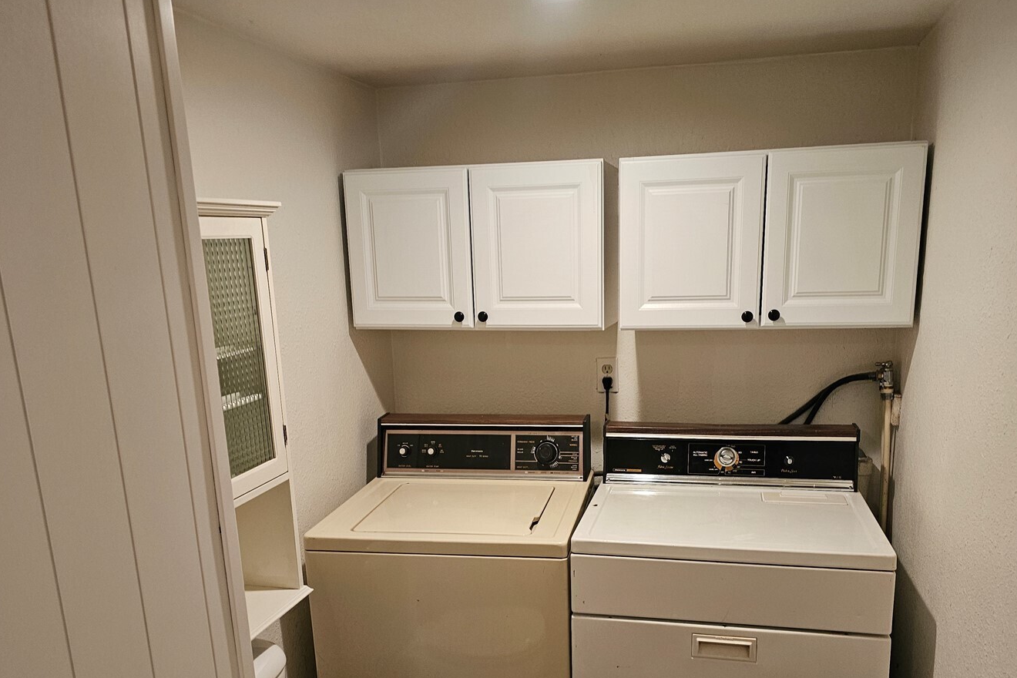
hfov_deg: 63.6
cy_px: 441
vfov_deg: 44.4
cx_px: 547
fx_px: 819
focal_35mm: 29
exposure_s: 1/120
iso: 320
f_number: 1.7
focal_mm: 6.3
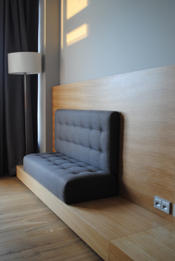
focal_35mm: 36
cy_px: 130
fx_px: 262
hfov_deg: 37.0
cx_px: 88
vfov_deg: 53.1
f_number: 4
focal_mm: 24
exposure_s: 1/6
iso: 400
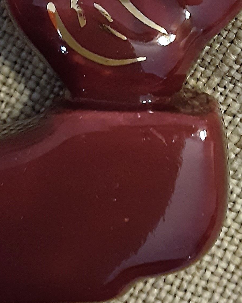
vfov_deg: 24.1
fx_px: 671
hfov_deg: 20.4
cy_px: -9
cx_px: 86
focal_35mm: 75
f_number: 1.9
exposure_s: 1/25
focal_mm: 2.9
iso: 320
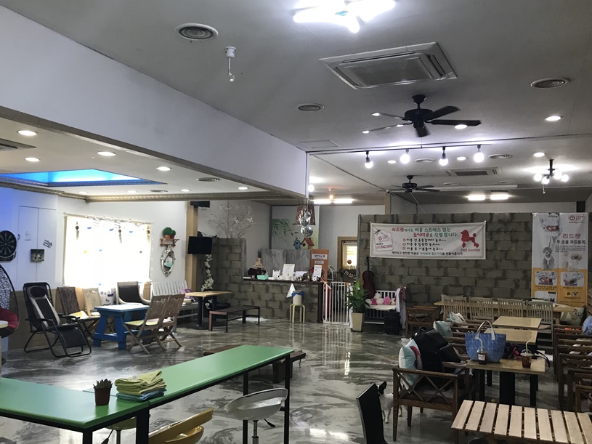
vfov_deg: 42.9
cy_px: 242
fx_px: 564
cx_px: 264
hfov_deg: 55.2
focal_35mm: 33
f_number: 1.8
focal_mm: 3.99
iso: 25
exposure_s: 1/30
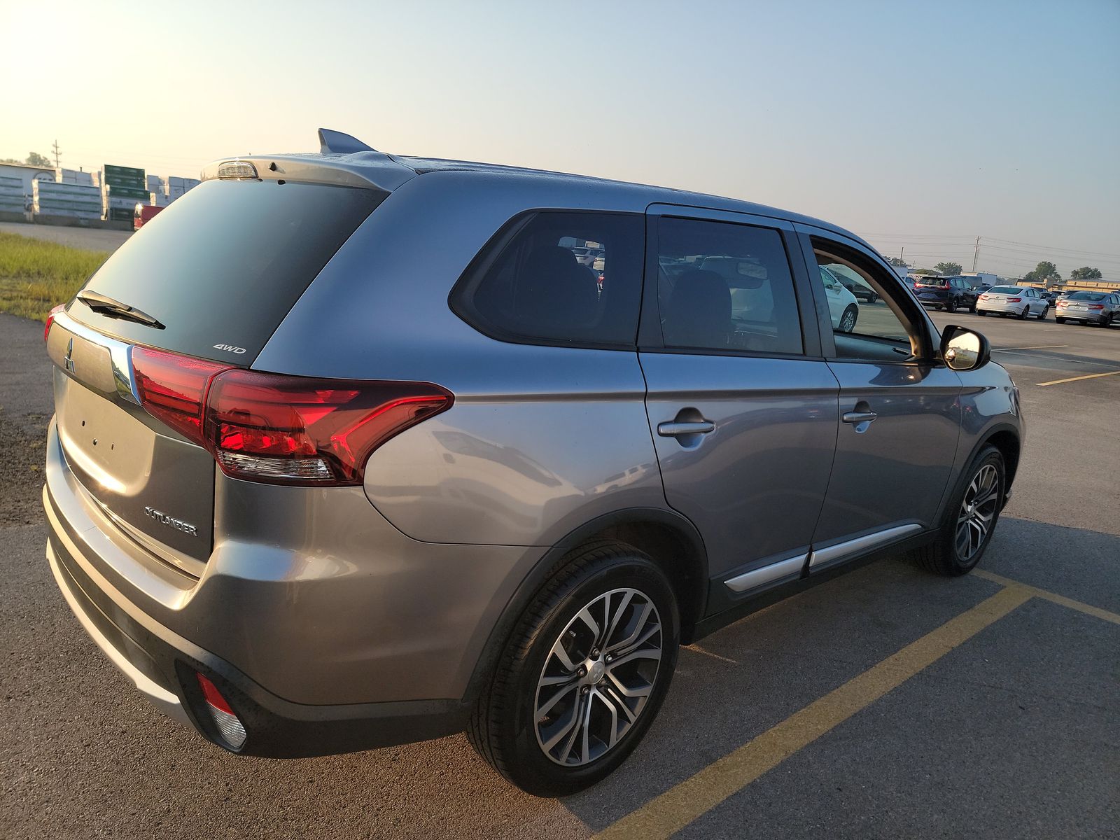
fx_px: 777
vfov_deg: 56.8
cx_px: 560
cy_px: 420
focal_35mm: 24
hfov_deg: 71.6
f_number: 1.8
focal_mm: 6.7
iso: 50
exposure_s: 1/405
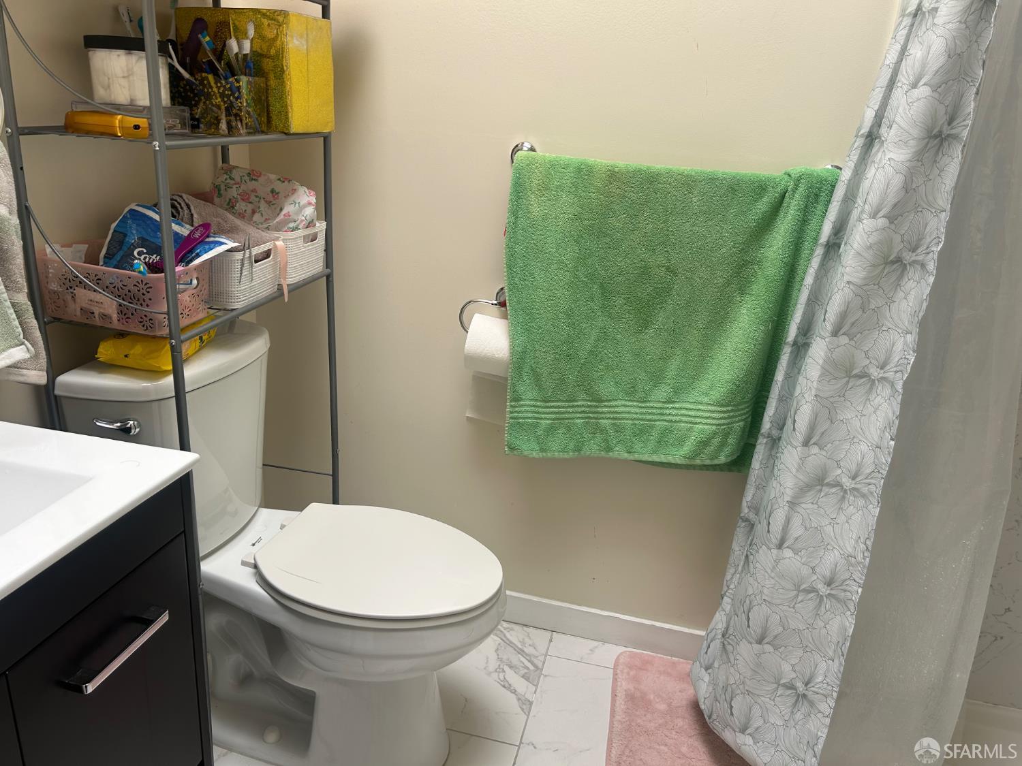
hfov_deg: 67.3
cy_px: 383
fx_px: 768
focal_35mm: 26
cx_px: 511
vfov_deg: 53.1
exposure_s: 1/175
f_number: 1.5
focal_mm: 5.7
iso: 40
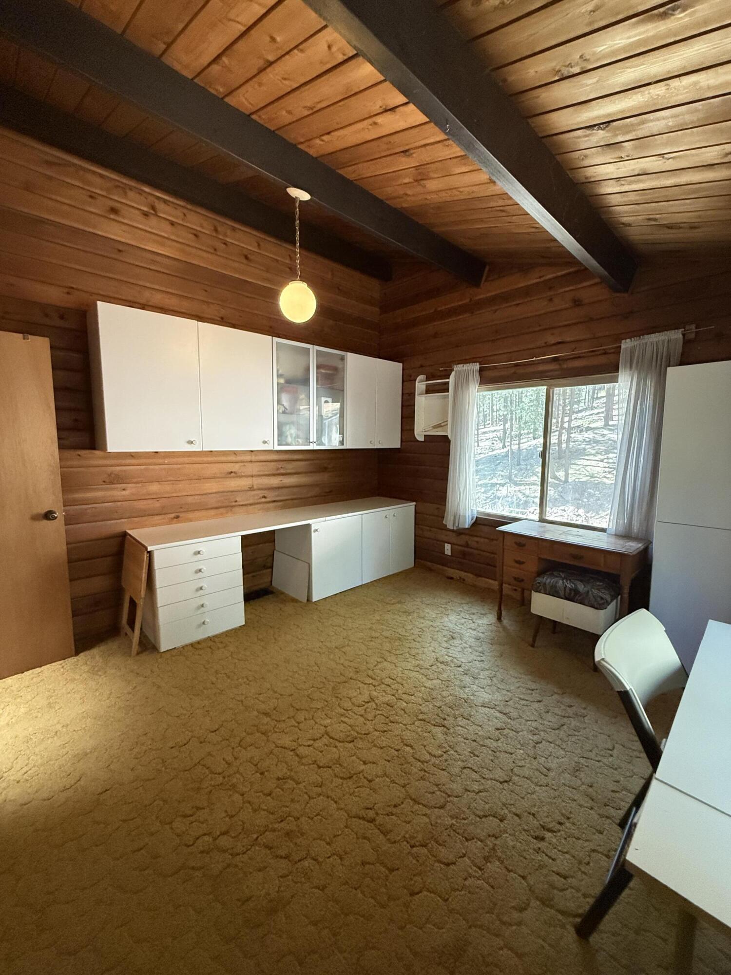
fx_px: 394
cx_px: 366
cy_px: 488
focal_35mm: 14
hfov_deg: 85.7
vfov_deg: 102.1
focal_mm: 2.22
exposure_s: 1/120
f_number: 2.2
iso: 640
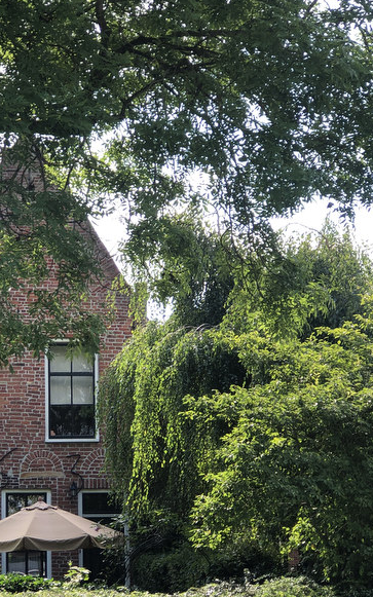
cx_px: 71
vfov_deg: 21.4
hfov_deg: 13.4
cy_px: 335
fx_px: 1578
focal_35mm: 97
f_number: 2.8
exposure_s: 1/173
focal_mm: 6.6
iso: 20
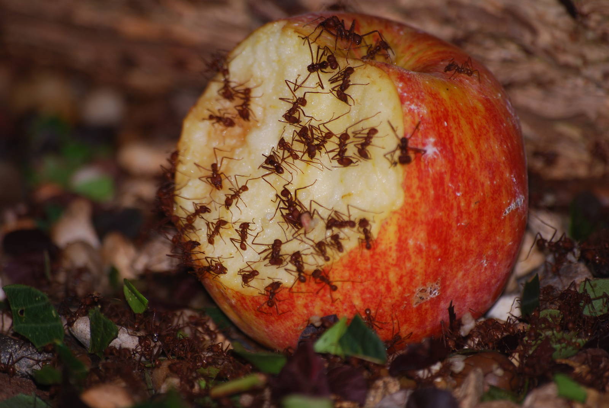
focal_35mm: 450
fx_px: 7621
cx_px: 304
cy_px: 204
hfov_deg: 4.6
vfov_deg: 3.1
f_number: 5.6
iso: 100
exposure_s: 1/125
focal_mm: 300
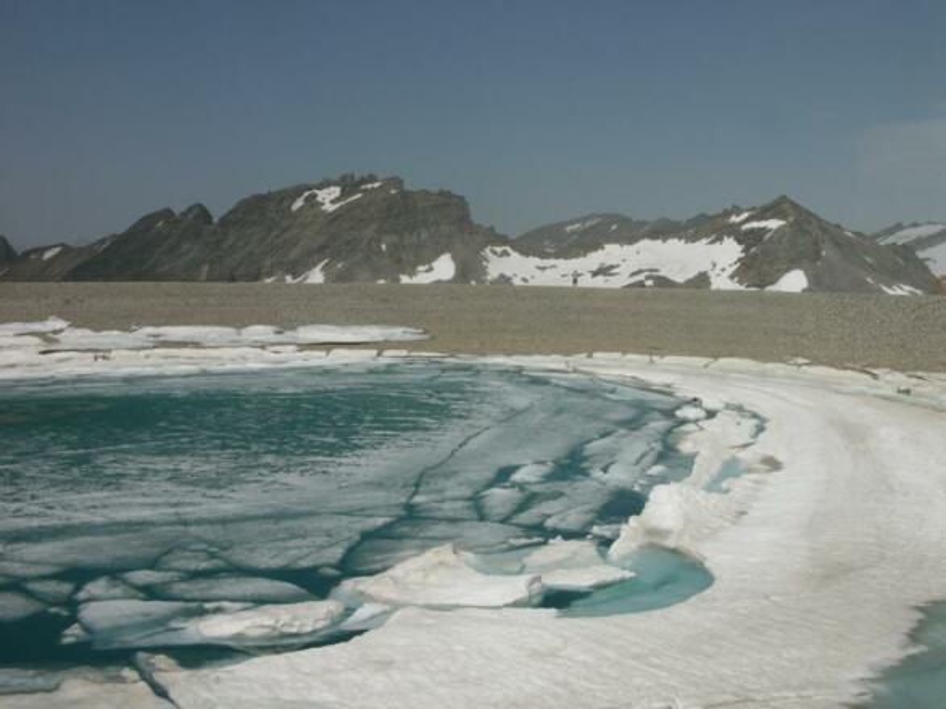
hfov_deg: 43.0
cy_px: 354
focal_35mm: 44
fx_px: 1202
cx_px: 473
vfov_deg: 32.9
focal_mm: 11.2
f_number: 11
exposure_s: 1/500
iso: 100
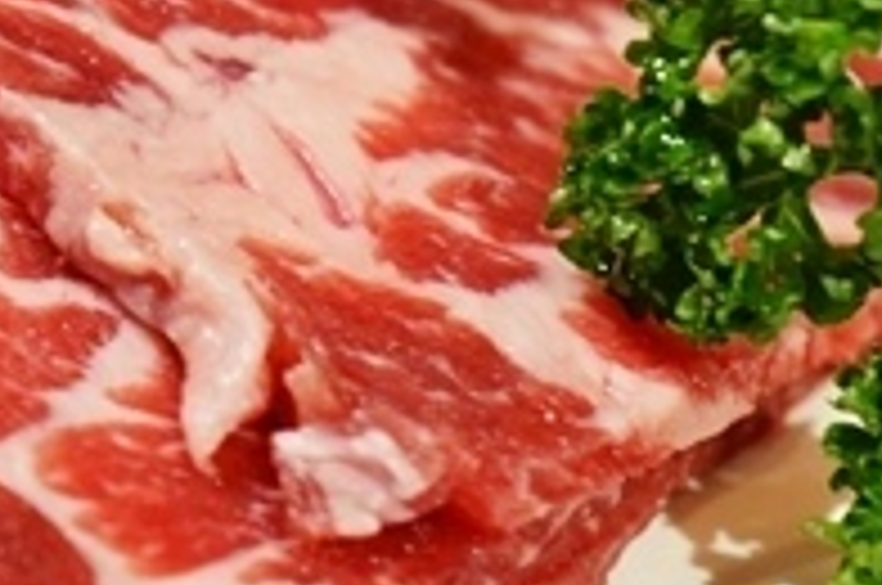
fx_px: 5503
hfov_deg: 9.1
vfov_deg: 6.1
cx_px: 112
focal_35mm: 225
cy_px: 425
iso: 1600
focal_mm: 55
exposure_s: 1/60
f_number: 5
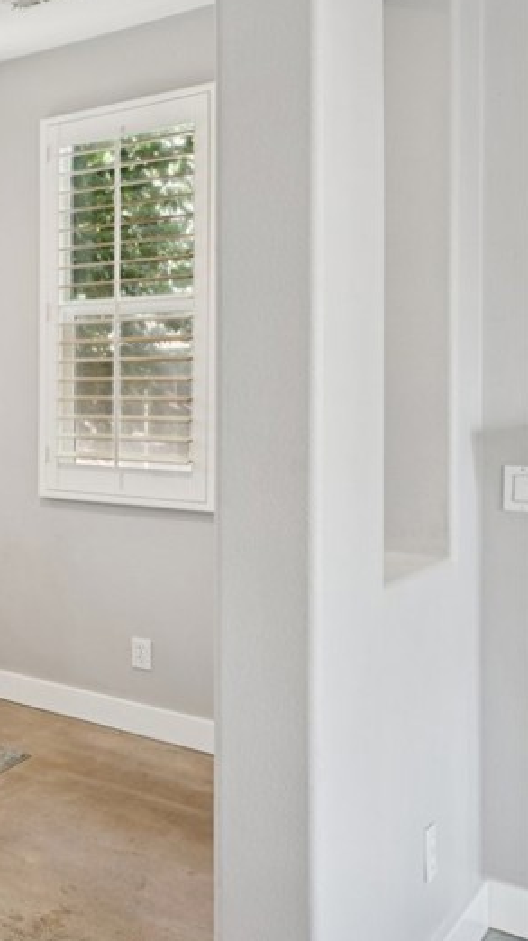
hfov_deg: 21.9
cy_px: 416
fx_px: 922
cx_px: -393
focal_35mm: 37
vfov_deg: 53.9
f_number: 8
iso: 400
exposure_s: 1/10
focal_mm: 18
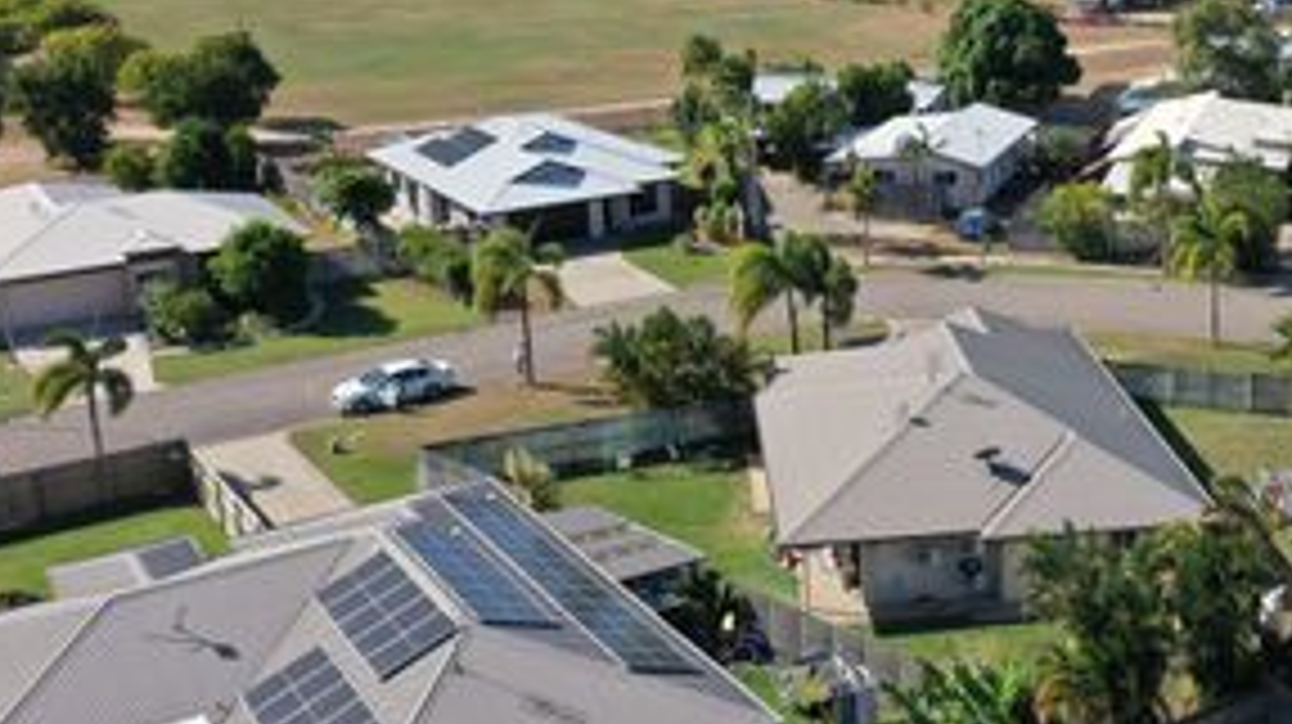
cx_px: 959
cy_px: 178
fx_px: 1643
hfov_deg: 41.7
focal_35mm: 48
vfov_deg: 24.6
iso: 100
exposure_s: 1/500
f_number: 5.6
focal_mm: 10.26
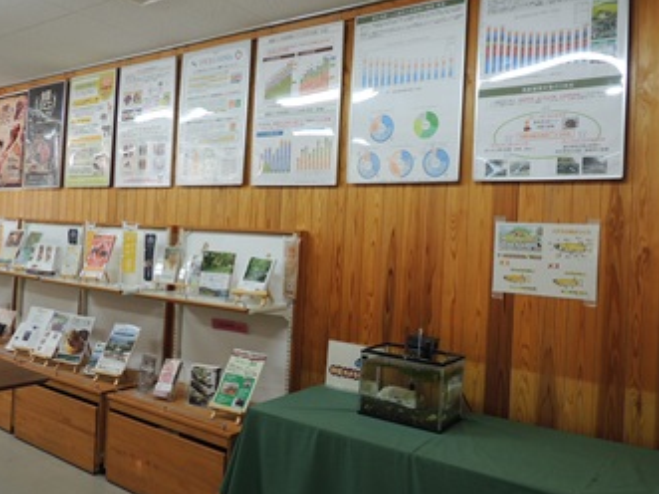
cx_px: 346
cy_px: 227
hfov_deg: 61.6
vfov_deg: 48.2
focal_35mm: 29
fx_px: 552
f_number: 3
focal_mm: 4.3
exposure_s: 1/30
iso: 125
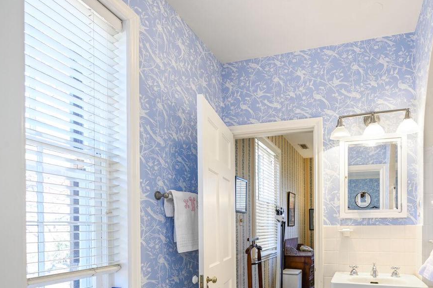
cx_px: 287
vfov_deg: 52.0
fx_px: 277
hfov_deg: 73.9
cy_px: 226
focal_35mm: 23
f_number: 9
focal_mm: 14
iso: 200
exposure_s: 1/6
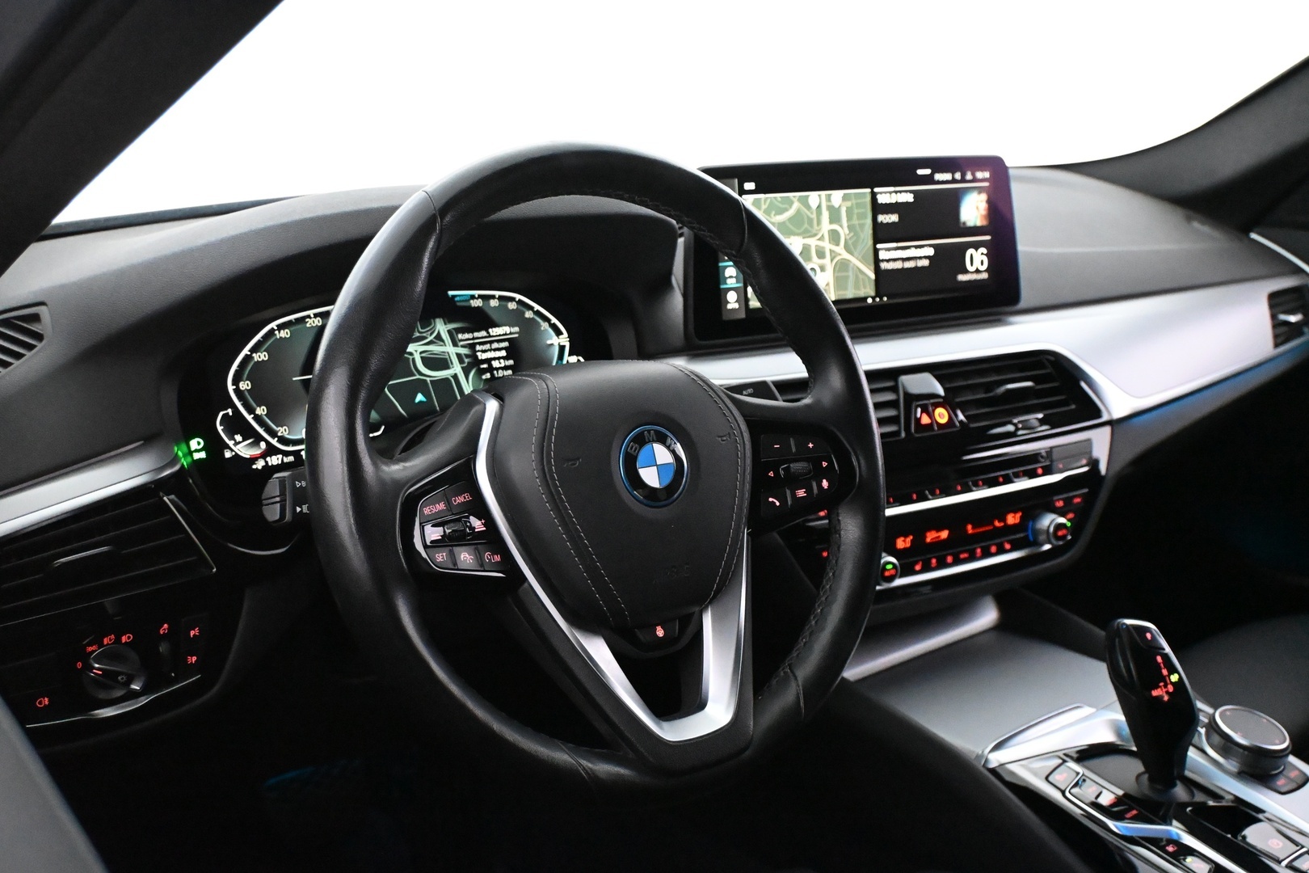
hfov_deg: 53.1
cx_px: 654
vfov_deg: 36.9
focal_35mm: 36
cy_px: 436
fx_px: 1309
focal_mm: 24
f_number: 4.2
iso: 10000
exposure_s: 1/60
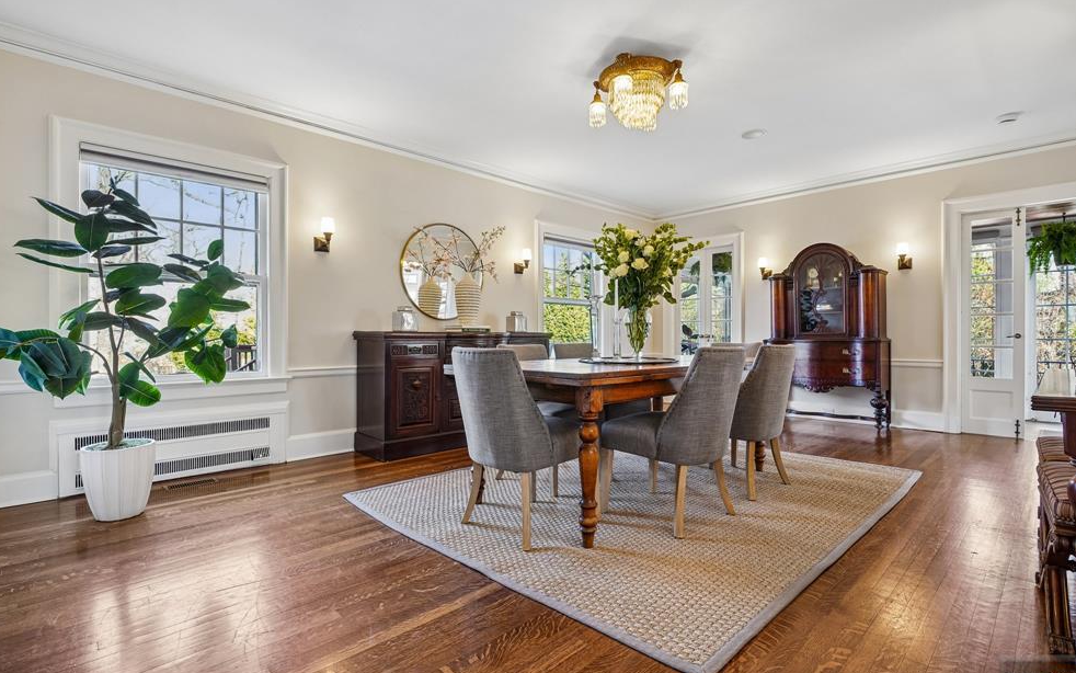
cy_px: 334
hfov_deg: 94.3
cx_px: 549
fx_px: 499
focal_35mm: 17
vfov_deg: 68.0
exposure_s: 1/13
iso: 400
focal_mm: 16
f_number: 6.3
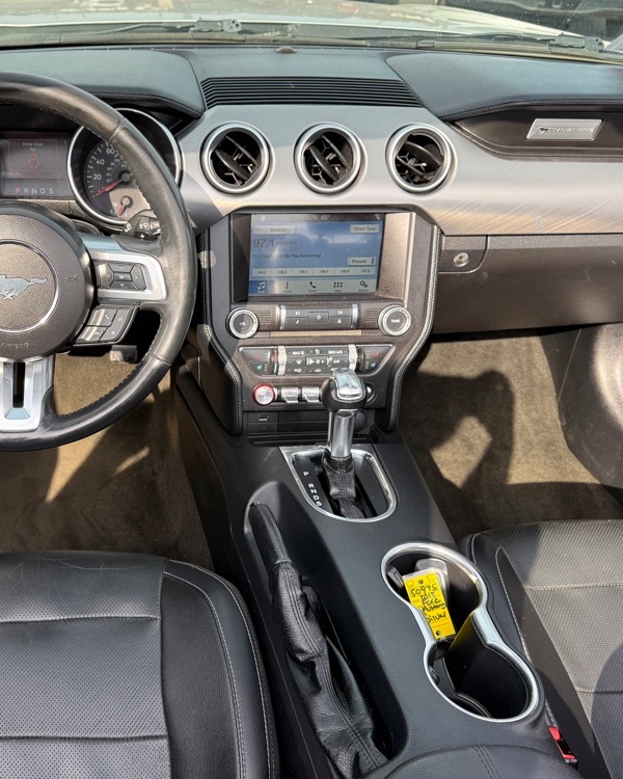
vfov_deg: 55.7
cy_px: 393
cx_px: 200
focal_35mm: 32
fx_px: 738
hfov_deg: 45.0
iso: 100
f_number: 1.78
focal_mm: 6.76
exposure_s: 1/584
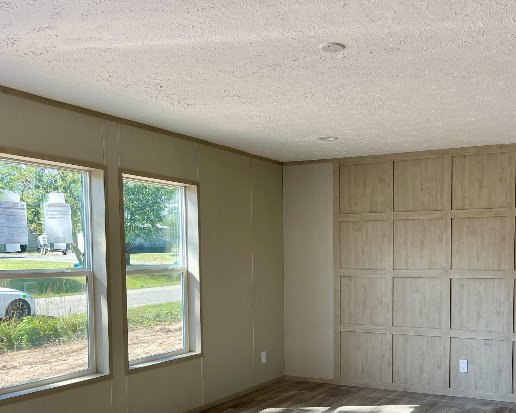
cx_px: 340
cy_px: 296
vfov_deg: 38.4
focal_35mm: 38
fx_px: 580
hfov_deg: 47.2
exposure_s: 1/121
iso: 40
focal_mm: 5.1
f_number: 1.6
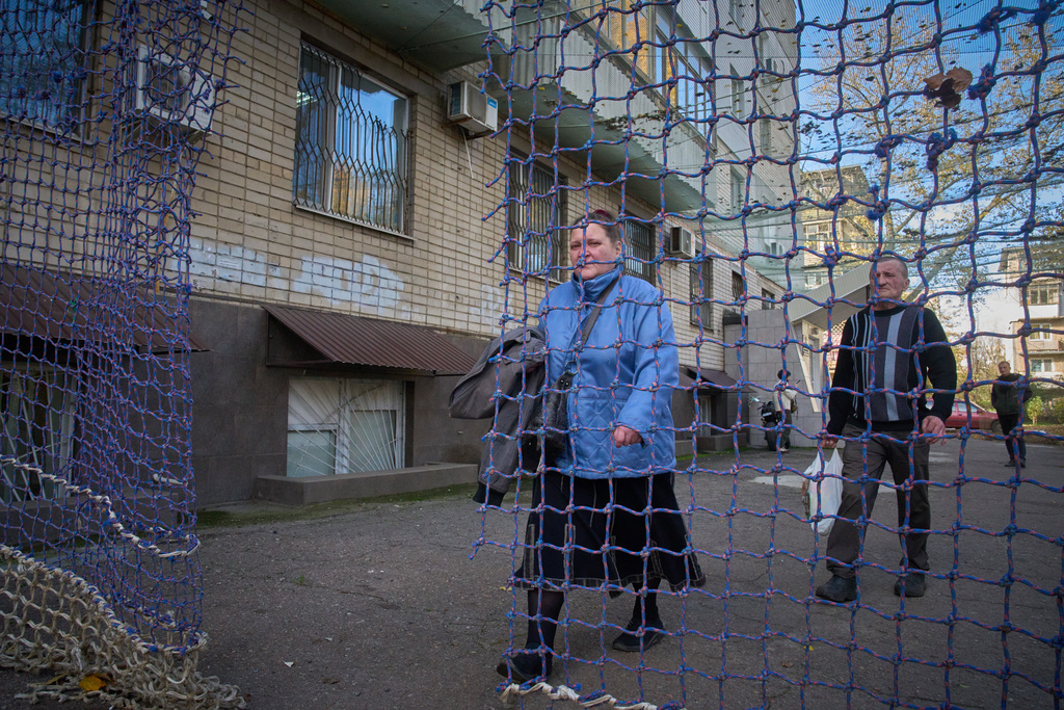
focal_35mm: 24
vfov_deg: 53.1
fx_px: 709
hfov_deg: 73.7
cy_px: 355
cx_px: 532
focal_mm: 24
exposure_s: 1/500
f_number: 11
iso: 8000
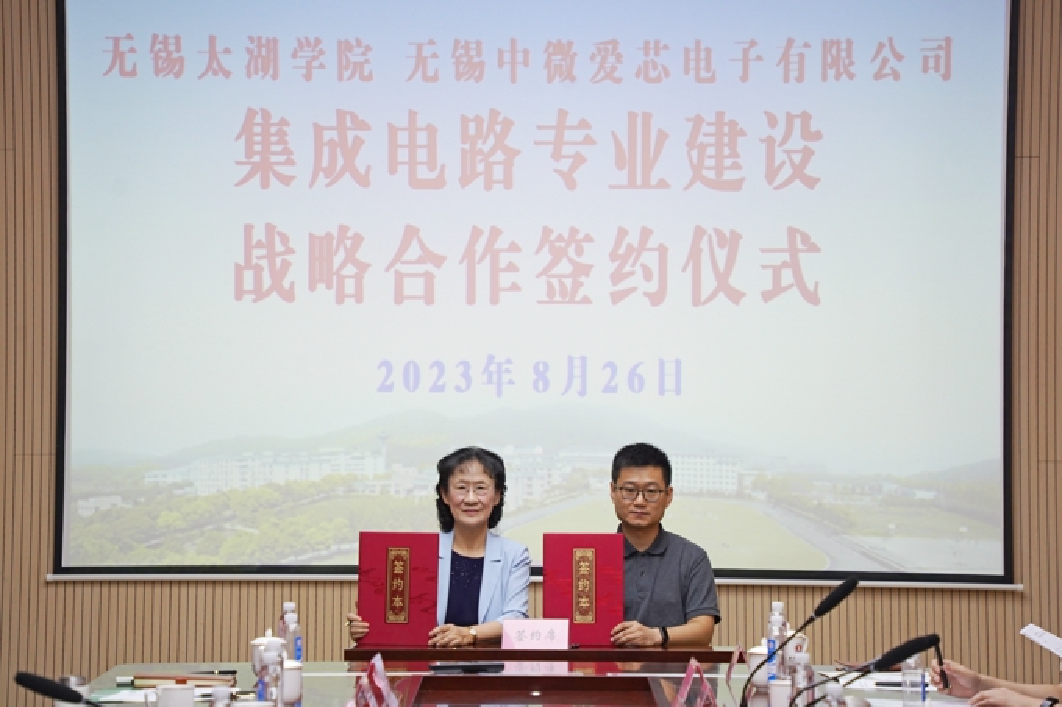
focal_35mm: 128
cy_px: 354
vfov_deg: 10.7
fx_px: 3775
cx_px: 531
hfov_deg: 16.0
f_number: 5
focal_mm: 128
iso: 1250
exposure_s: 1/160
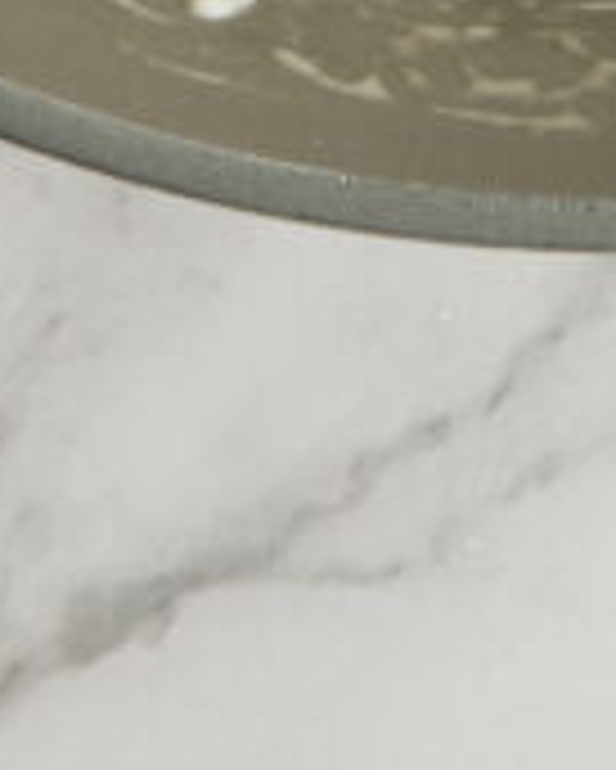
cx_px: 569
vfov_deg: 5.0
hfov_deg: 4.2
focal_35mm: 371
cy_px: -1481
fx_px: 8447
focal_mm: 44
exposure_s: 1/250
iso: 160
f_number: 8
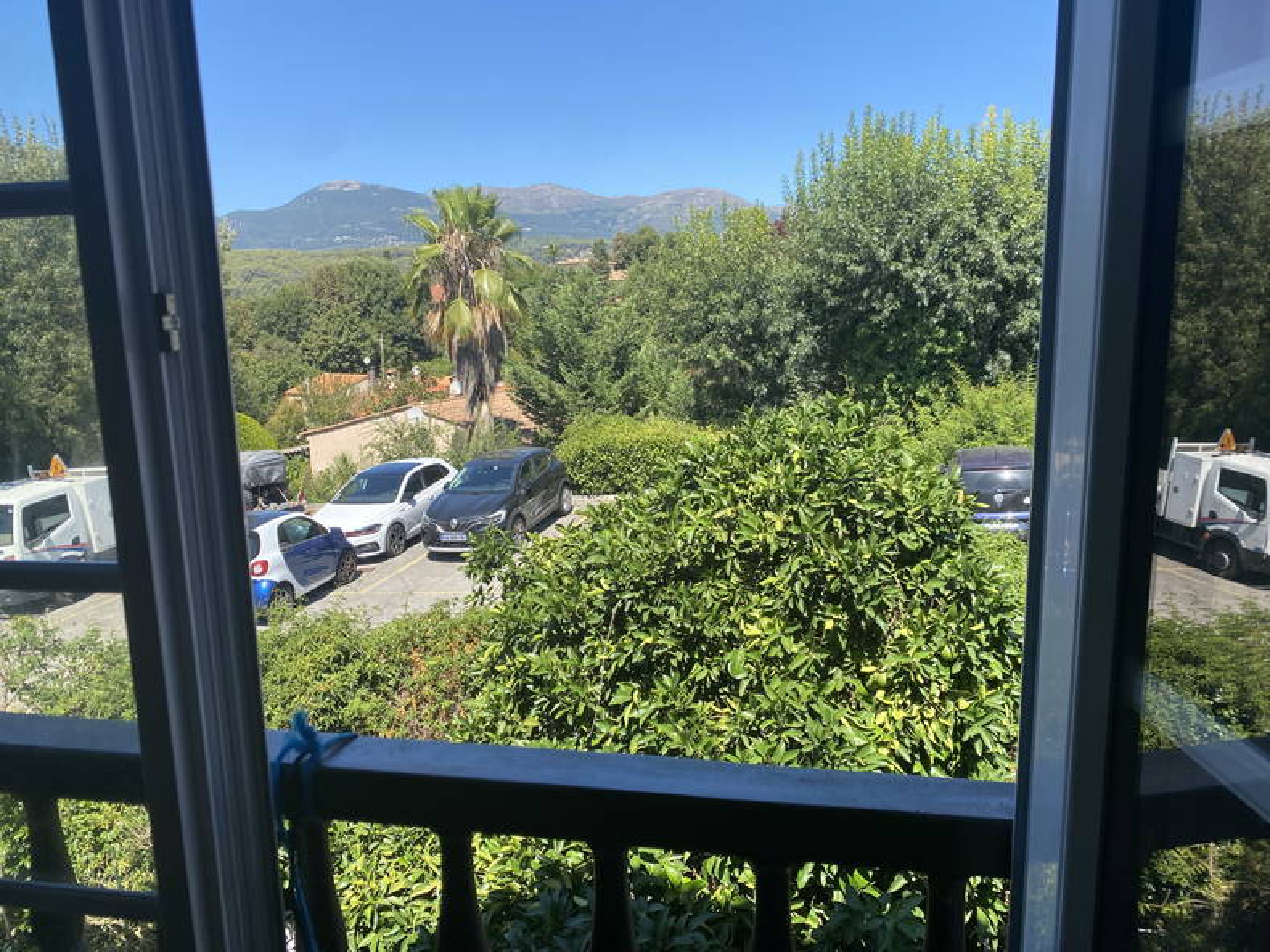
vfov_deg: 53.0
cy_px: 476
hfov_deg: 67.3
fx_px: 954
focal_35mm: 26
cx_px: 635
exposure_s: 1/1170
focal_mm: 4.25
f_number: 1.8
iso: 32
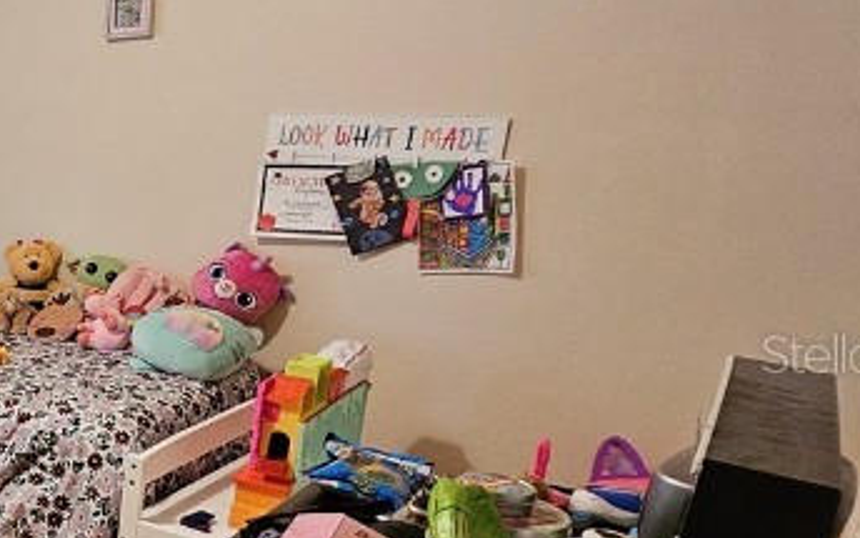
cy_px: 353
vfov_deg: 31.0
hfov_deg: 33.6
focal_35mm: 41
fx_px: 961
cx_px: -282
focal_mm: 2.2
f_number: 2.2
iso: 320
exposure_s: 1/40
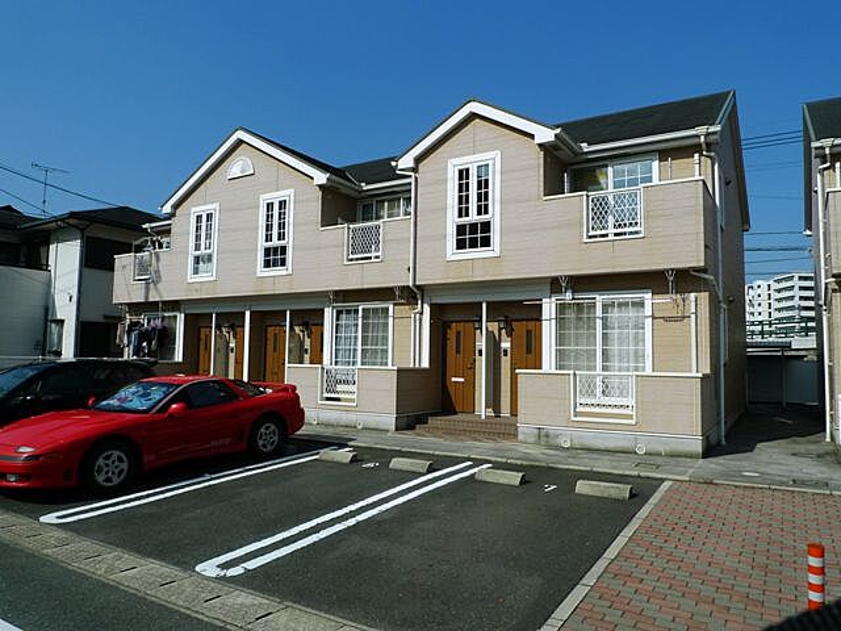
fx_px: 583
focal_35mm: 24
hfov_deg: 71.6
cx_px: 420
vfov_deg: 56.8
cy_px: 316
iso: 80
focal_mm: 5.1
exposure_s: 1/800
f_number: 6.3
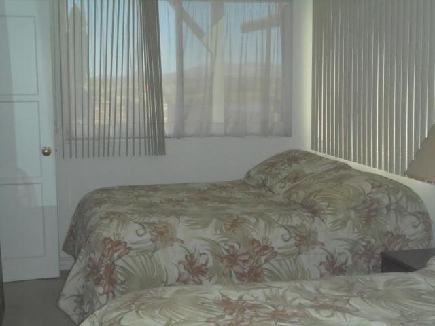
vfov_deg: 29.7
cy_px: 163
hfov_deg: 38.9
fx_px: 616
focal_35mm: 49
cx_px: 218
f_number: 4.8
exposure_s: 1/1000
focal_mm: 8.9
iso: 400
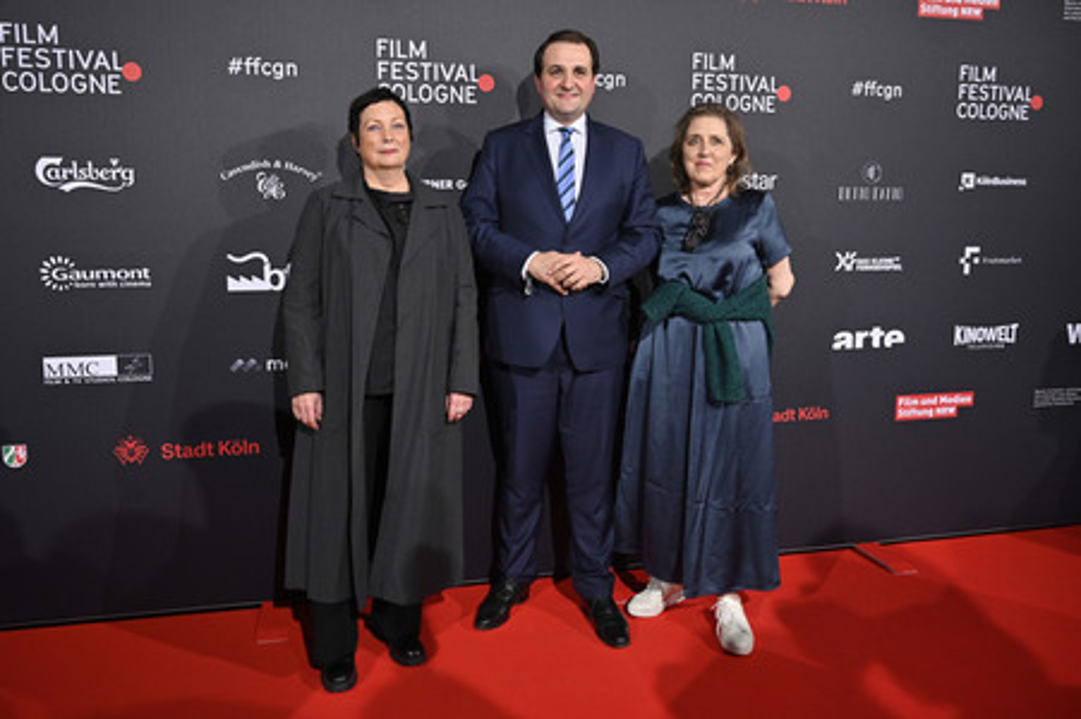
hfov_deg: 72.7
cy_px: 360
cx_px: 540
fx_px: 735
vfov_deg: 52.1
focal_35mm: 24
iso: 1000
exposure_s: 1/200
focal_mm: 24.5
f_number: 4
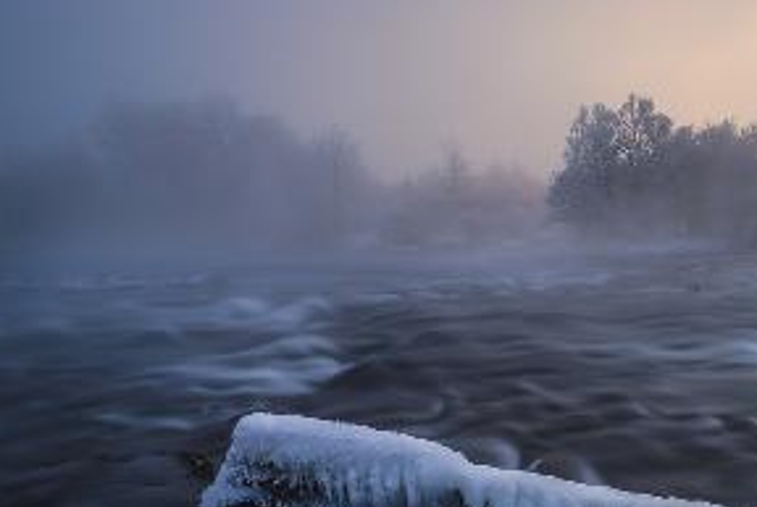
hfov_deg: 66.9
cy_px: 330
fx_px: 526
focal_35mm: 25
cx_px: 568
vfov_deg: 50.7
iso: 50
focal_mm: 16
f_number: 22
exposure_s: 6
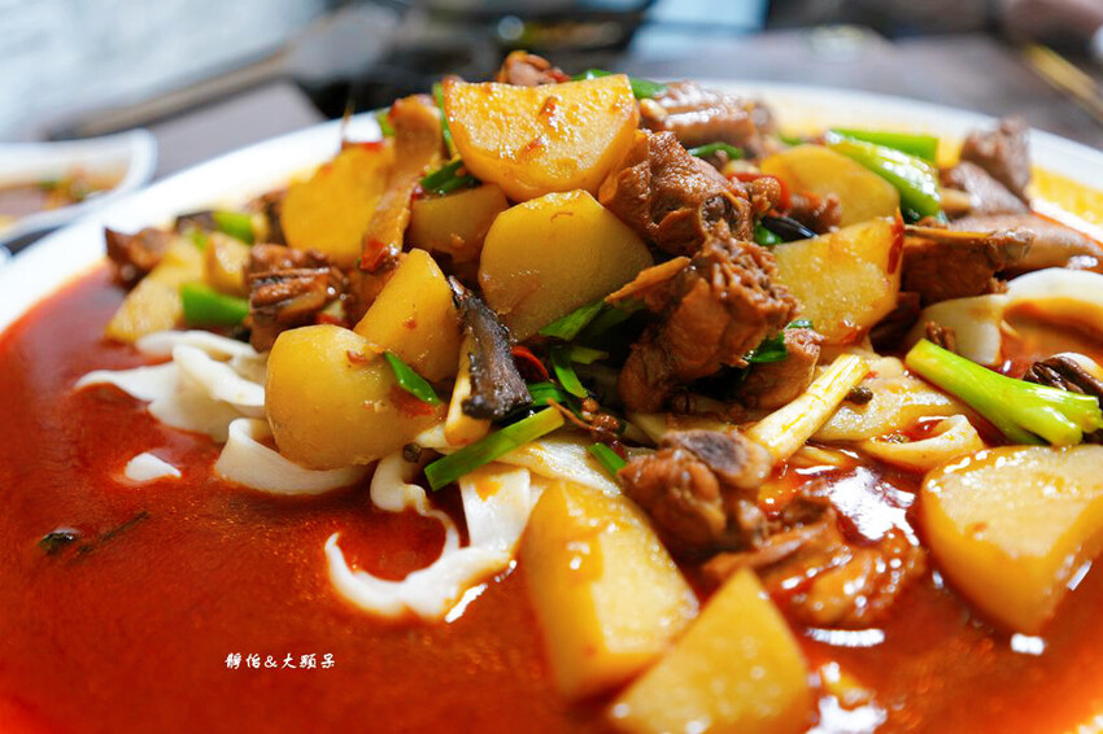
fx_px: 858
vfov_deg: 46.4
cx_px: 552
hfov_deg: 65.5
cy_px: 367
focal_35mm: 28
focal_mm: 28
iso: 800
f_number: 2.8
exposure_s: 1/30
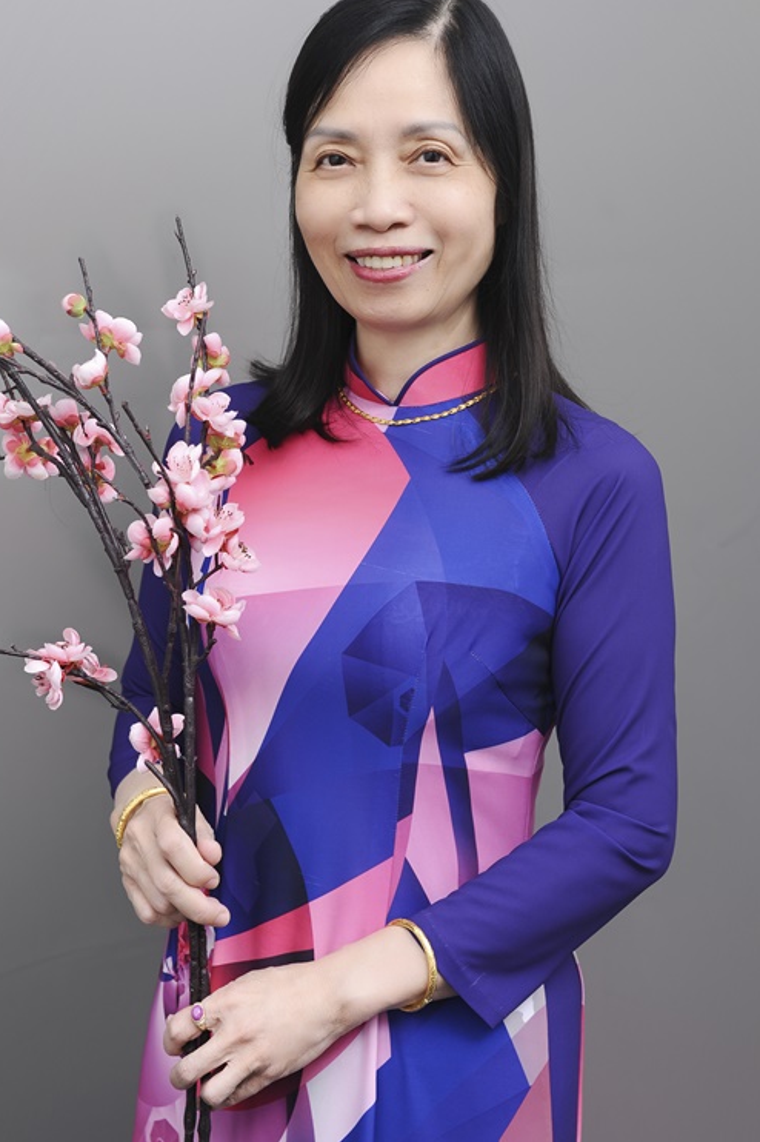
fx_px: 2250
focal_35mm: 71
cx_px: 389
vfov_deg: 28.4
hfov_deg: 19.2
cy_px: 493
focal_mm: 62
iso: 320
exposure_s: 1/160
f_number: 4.5
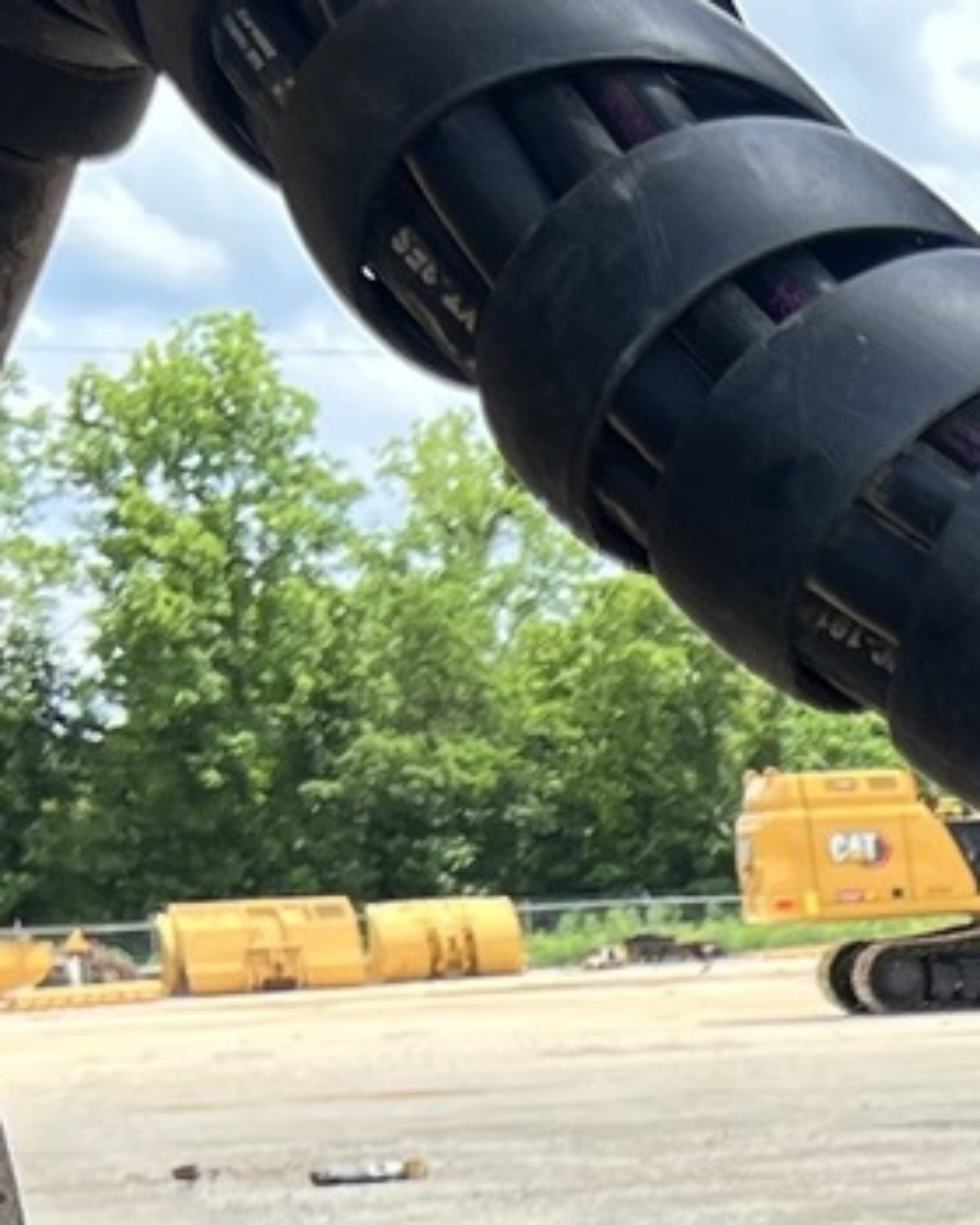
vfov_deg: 12.4
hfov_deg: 9.5
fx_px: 5293
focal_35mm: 146
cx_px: 2300
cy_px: 1992
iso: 50
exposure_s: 1/932
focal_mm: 5.7
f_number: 1.5
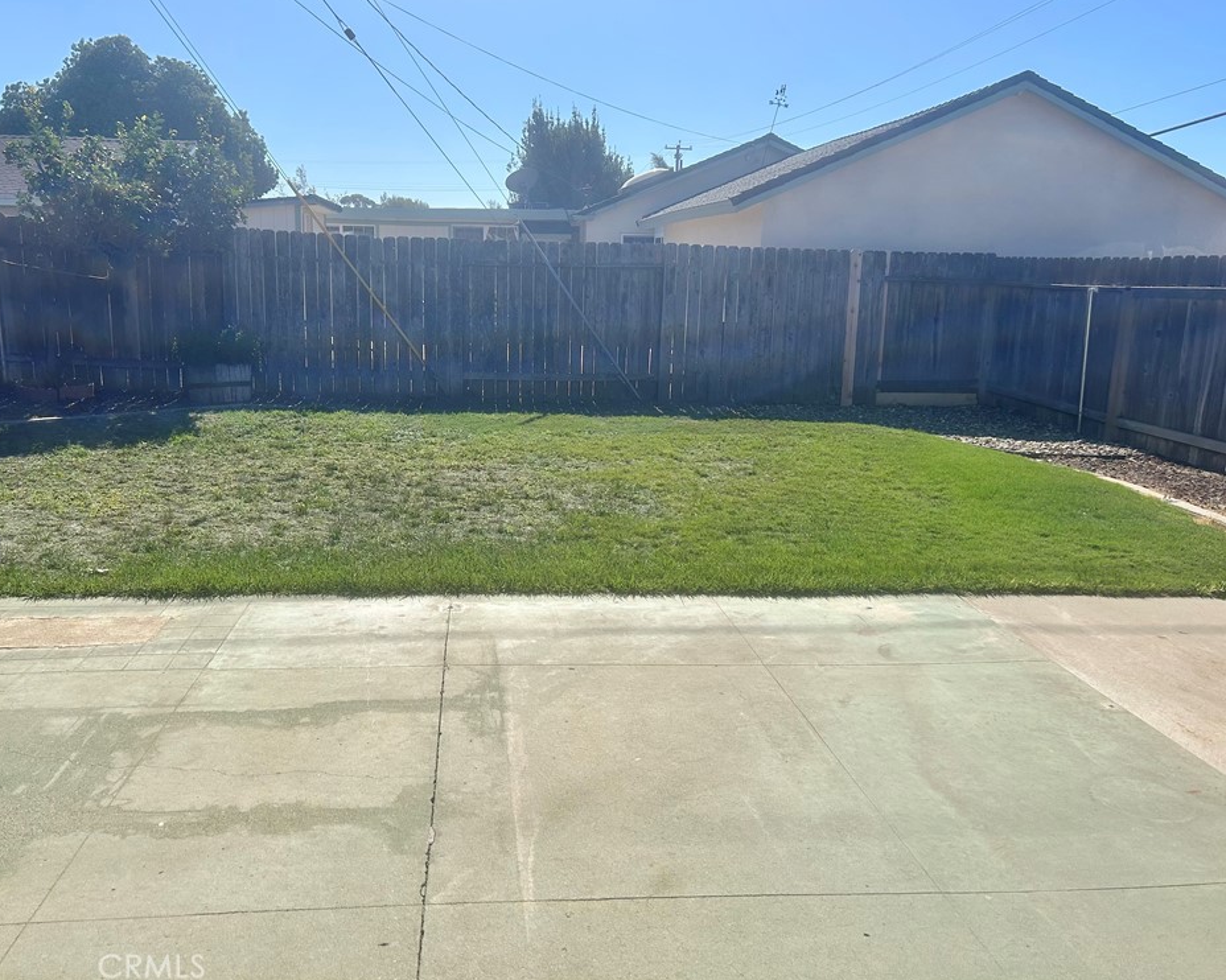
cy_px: 478
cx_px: 571
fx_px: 1016
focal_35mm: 28
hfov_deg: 62.2
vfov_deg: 51.5
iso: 50
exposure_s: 1/6211
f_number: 1.5
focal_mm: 5.7
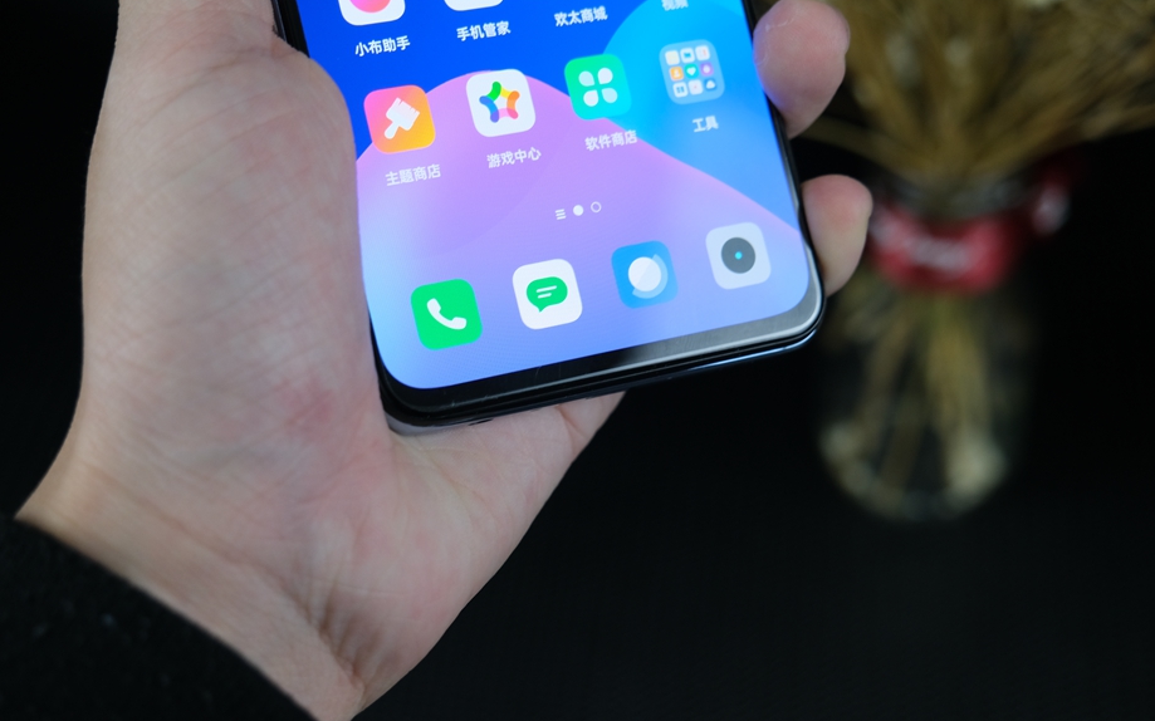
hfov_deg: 40.3
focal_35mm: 50
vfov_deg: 25.8
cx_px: 525
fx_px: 1574
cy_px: 398
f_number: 4
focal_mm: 29.2
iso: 640
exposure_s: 1/100
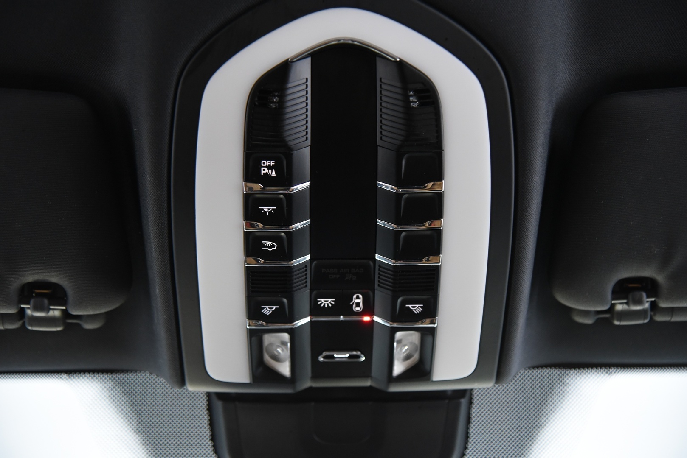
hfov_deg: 32.4
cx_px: 344
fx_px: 1184
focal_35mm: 62
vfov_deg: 21.9
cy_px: 229
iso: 4000
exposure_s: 1/20
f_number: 4
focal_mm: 62
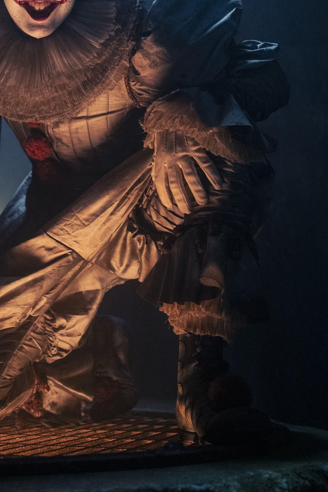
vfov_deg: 38.9
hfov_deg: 26.8
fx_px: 683
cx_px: 112
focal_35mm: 50
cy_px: 148
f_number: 2
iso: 4000
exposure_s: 1/200
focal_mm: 23
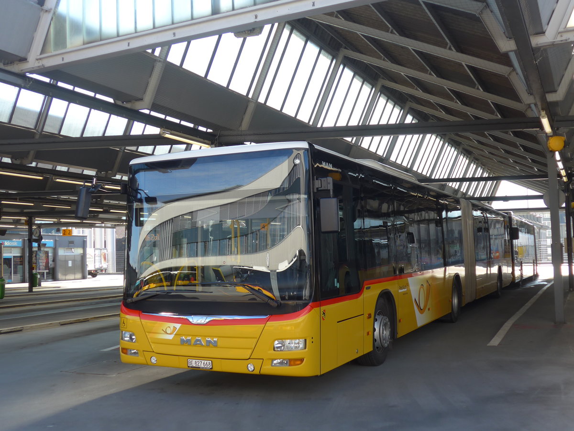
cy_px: 216
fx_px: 647
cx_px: 287
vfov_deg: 36.8
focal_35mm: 39
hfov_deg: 47.9
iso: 80
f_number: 2.8
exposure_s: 1/320
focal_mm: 8
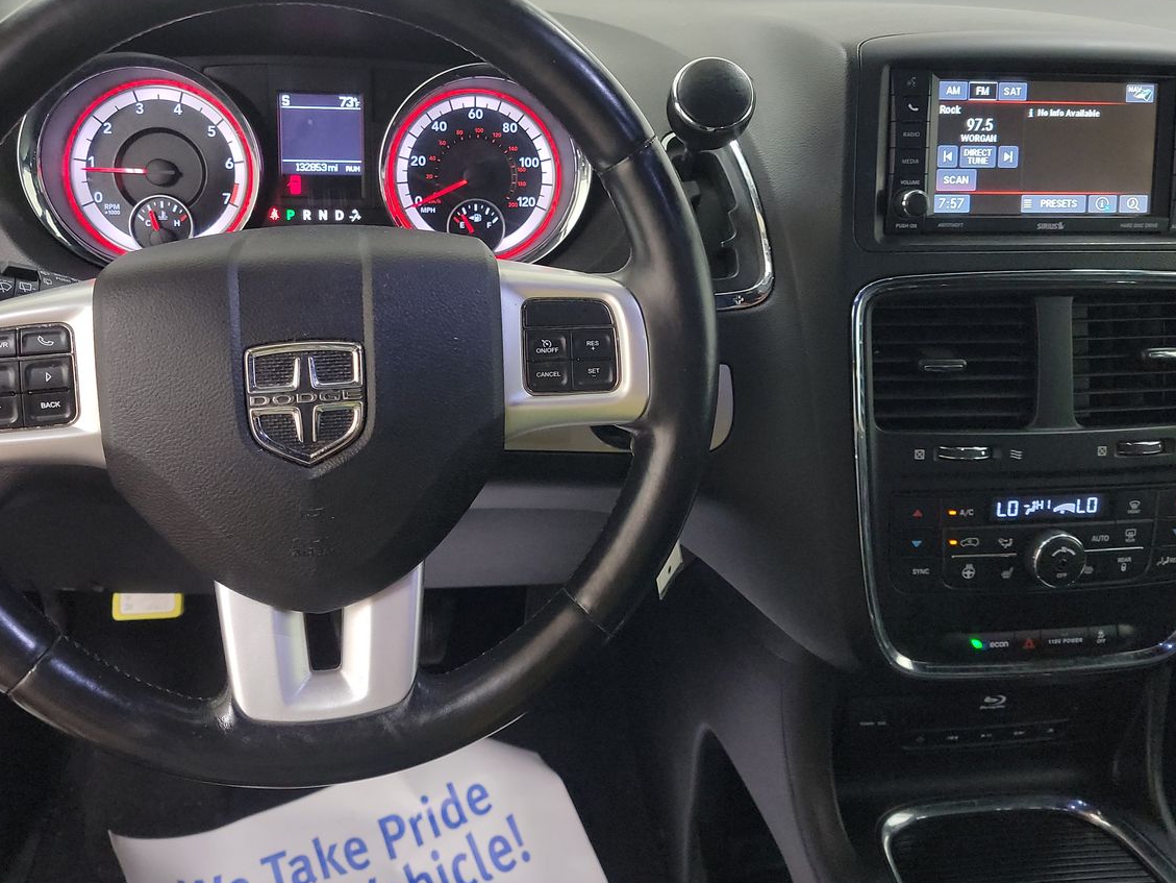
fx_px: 1155
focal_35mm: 34
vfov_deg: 41.5
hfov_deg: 53.9
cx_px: 551
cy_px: 330
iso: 595
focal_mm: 6.7
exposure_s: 1/59
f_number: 1.8
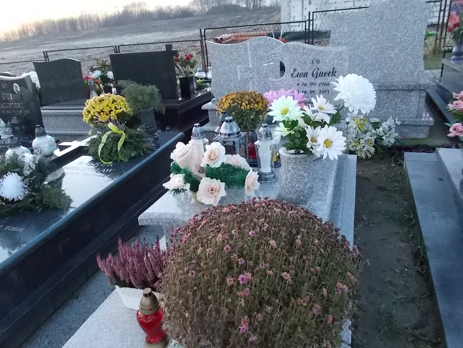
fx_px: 348
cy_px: 174
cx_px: 232
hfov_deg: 67.3
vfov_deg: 53.1
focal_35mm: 26
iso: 400
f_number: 3.2
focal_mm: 4.6
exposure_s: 1/400
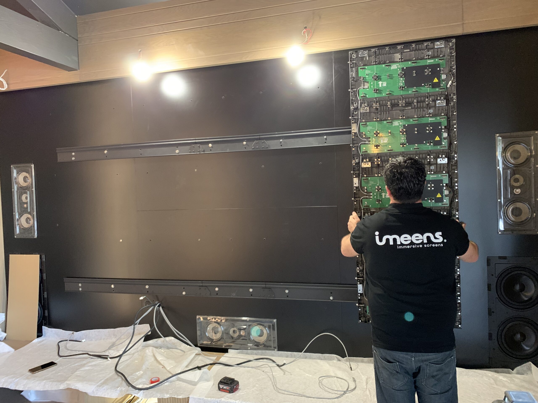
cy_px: 202
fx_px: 404
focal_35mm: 26
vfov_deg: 53.1
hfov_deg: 67.3
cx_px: 269
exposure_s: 1/32
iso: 400
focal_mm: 4.25
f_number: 1.8
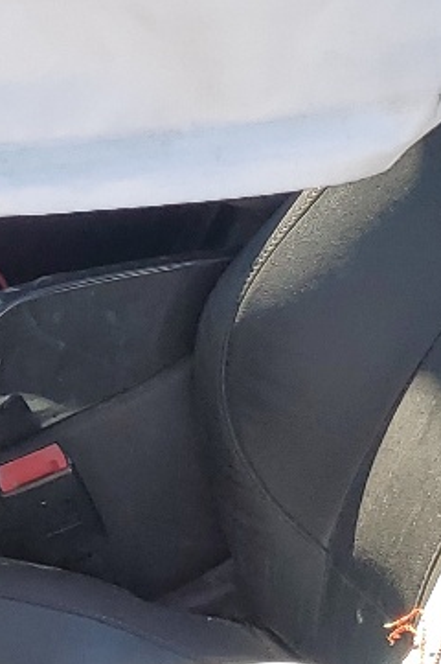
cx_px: -358
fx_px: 2209
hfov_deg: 10.7
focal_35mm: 120
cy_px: 394
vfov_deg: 17.1
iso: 50
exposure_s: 1/833
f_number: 1.5
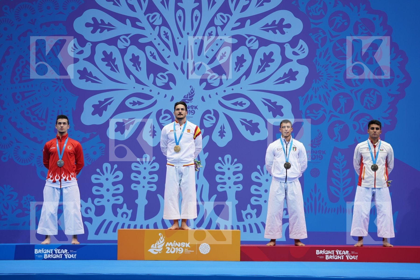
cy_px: 140
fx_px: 1482
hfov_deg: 16.1
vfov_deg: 10.8
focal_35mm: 127
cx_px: 210
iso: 250
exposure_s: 1/250
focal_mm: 127
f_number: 2.8
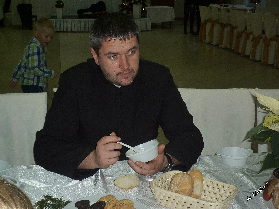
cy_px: 104
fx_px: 476
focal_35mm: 59
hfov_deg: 32.7
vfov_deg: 24.8
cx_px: 140
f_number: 4.7
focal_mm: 10.4
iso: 125
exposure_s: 1/40
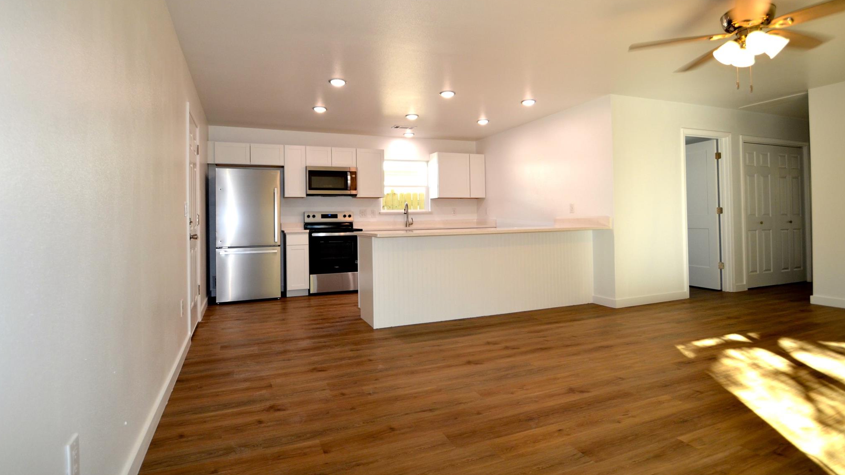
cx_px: 424
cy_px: 216
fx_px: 426
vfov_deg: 58.3
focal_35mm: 19
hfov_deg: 89.6
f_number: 3.8
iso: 320
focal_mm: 12
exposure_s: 1/125
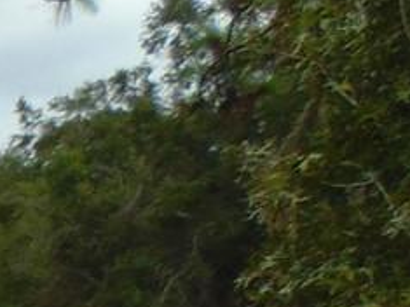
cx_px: -953
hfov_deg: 9.3
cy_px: 849
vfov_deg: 8.6
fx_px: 1776
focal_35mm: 150
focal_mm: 4
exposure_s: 1/640
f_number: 3.1
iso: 80
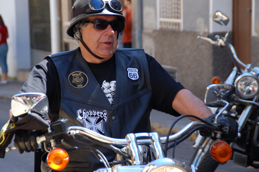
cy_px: 86
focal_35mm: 158
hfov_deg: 13.1
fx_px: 1132
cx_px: 130
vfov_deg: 8.7
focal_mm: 105
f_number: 6
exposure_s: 1/350
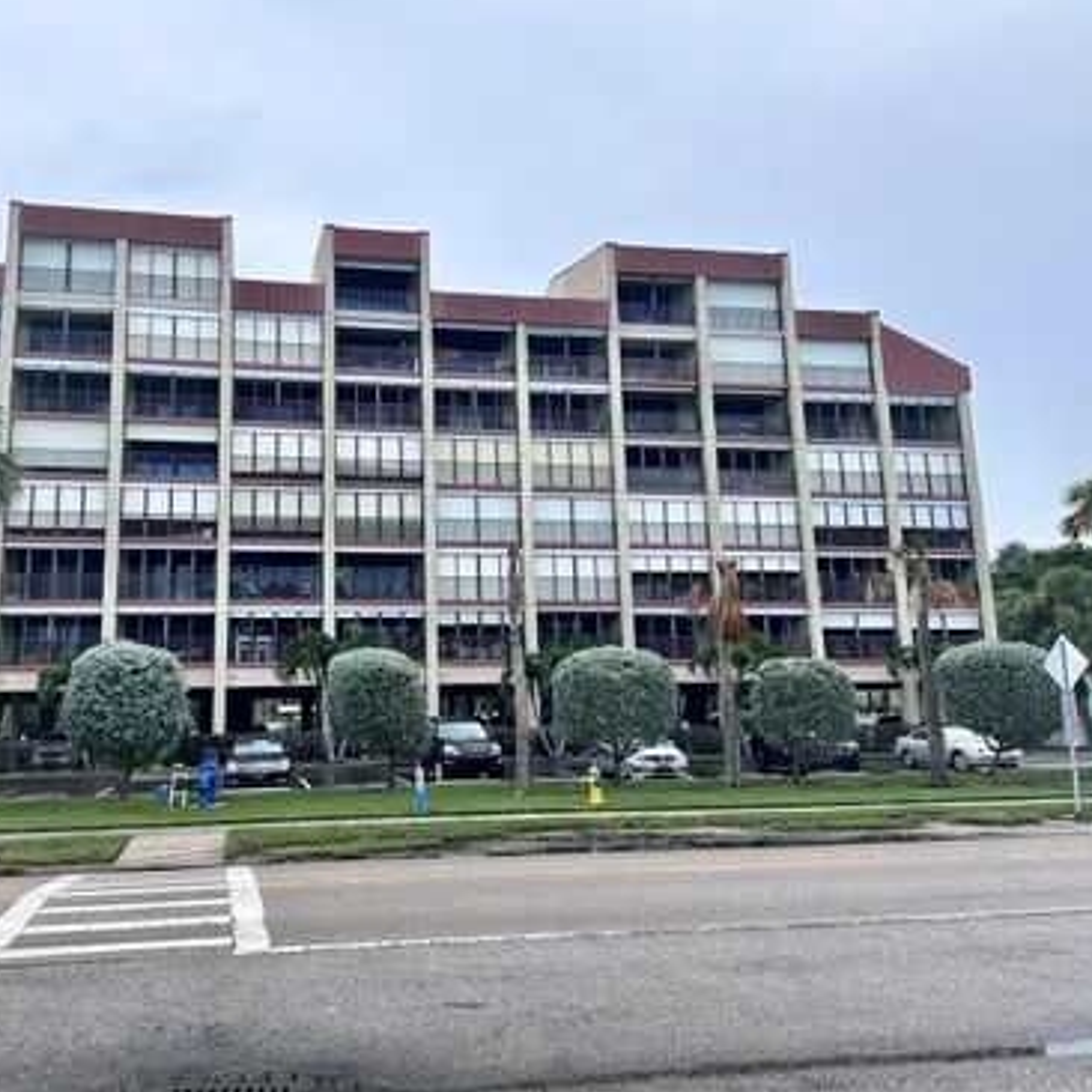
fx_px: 1035
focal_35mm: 29
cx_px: 436
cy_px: 536
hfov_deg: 55.2
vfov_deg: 55.6
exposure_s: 1/2591
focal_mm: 6.86
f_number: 1.78
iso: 80
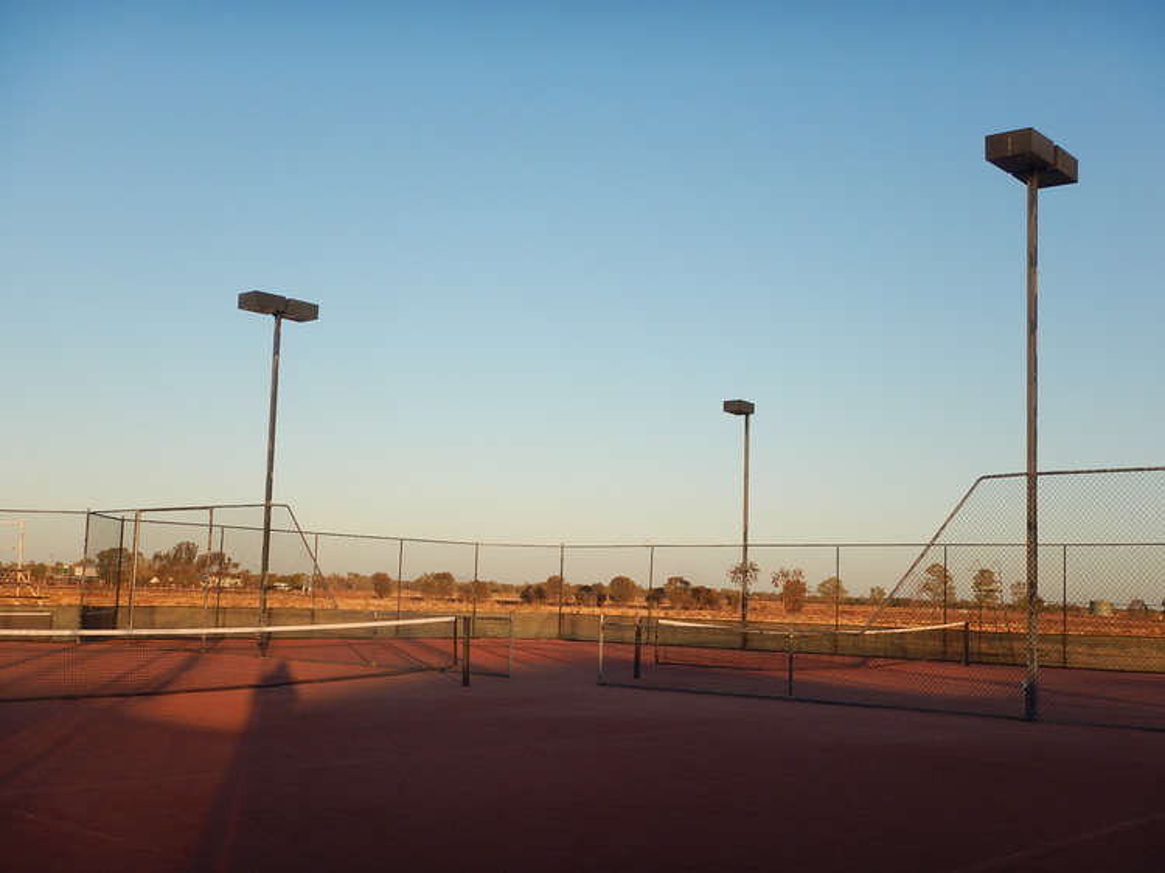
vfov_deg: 35.9
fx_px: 1346
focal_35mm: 40
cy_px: 436
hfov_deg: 46.8
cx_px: 582
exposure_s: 1/400
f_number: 4.2
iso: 125
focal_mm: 7.2
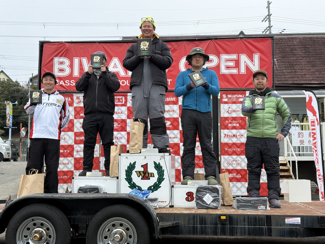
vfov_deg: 30.3
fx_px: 451
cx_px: 162
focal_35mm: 48
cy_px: 122
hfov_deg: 39.7
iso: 64
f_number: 1.78
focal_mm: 6.76
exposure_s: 1/1883
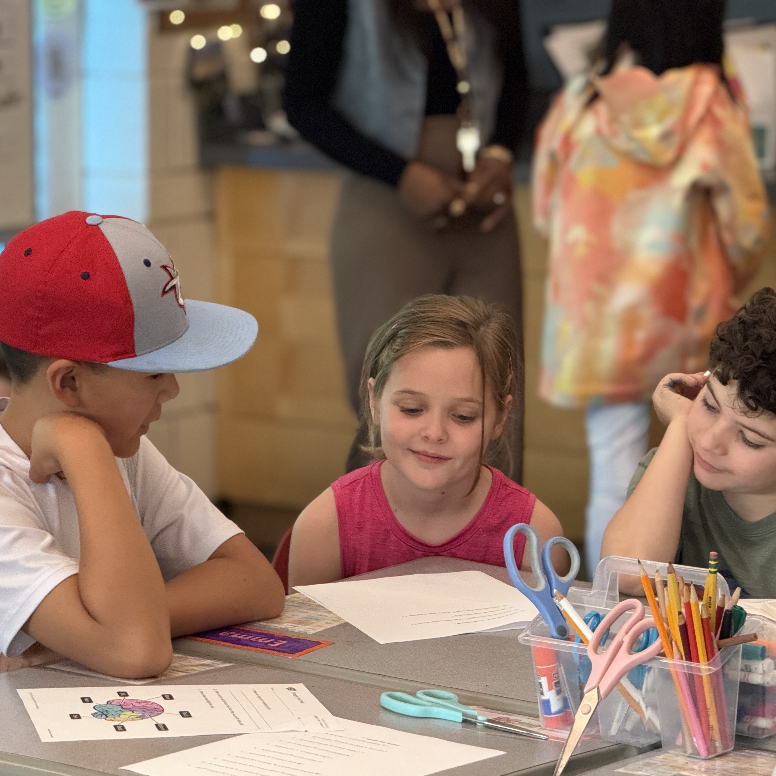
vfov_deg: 12.3
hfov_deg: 12.3
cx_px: 414
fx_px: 3601
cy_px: 389
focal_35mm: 142
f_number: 2.8
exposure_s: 1/60
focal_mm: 15.66
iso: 640
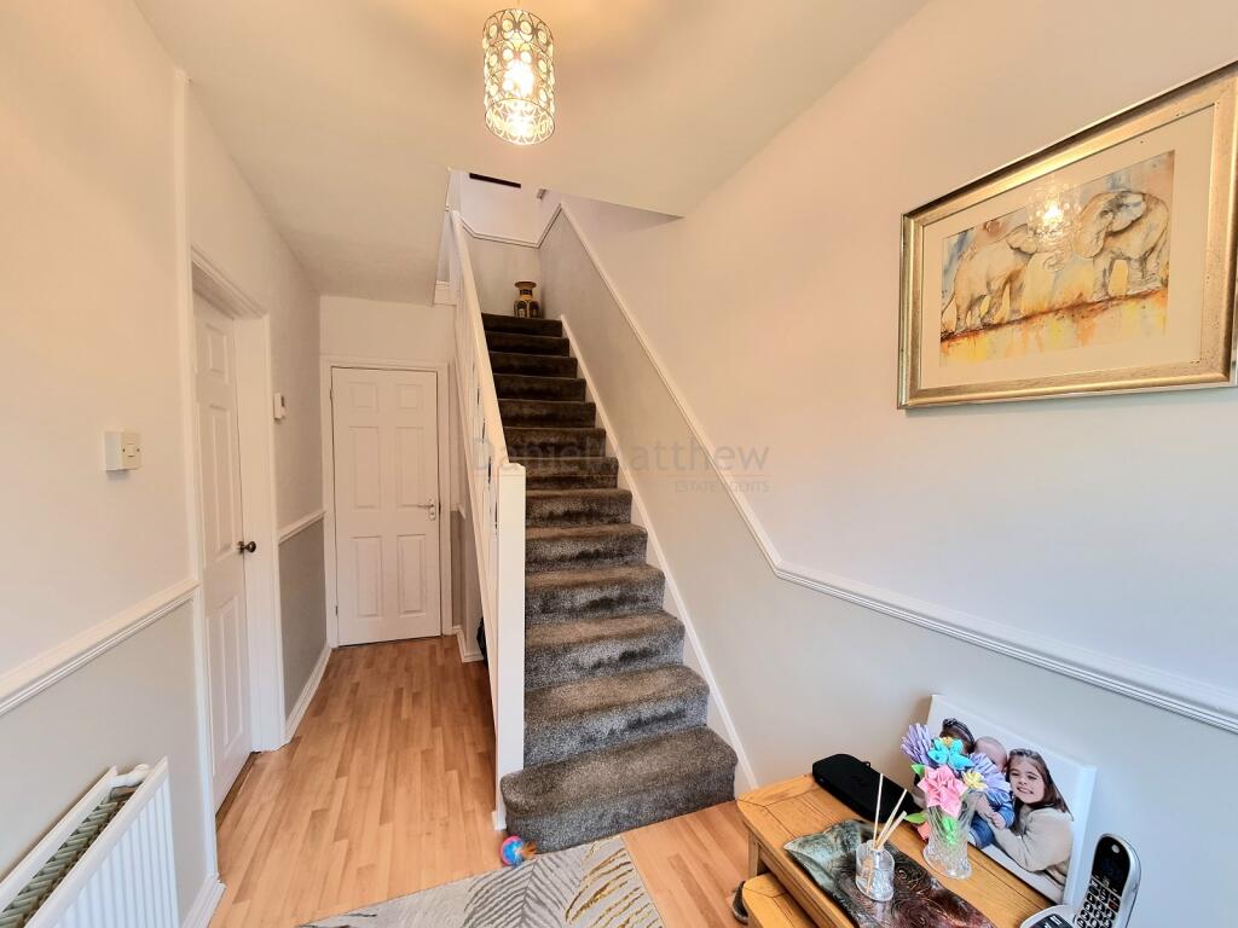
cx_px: 619
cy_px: 464
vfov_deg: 89.9
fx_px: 465
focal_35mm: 13
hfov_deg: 106.2
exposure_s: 1/50
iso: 160
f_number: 2.2
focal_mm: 2.2
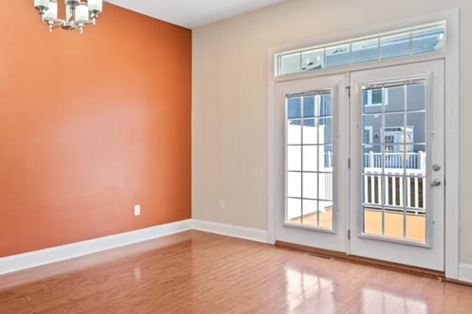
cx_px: 129
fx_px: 380
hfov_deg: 60.8
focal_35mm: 29
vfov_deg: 44.9
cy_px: 153
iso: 125
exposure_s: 1/30
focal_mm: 16
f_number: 2.8
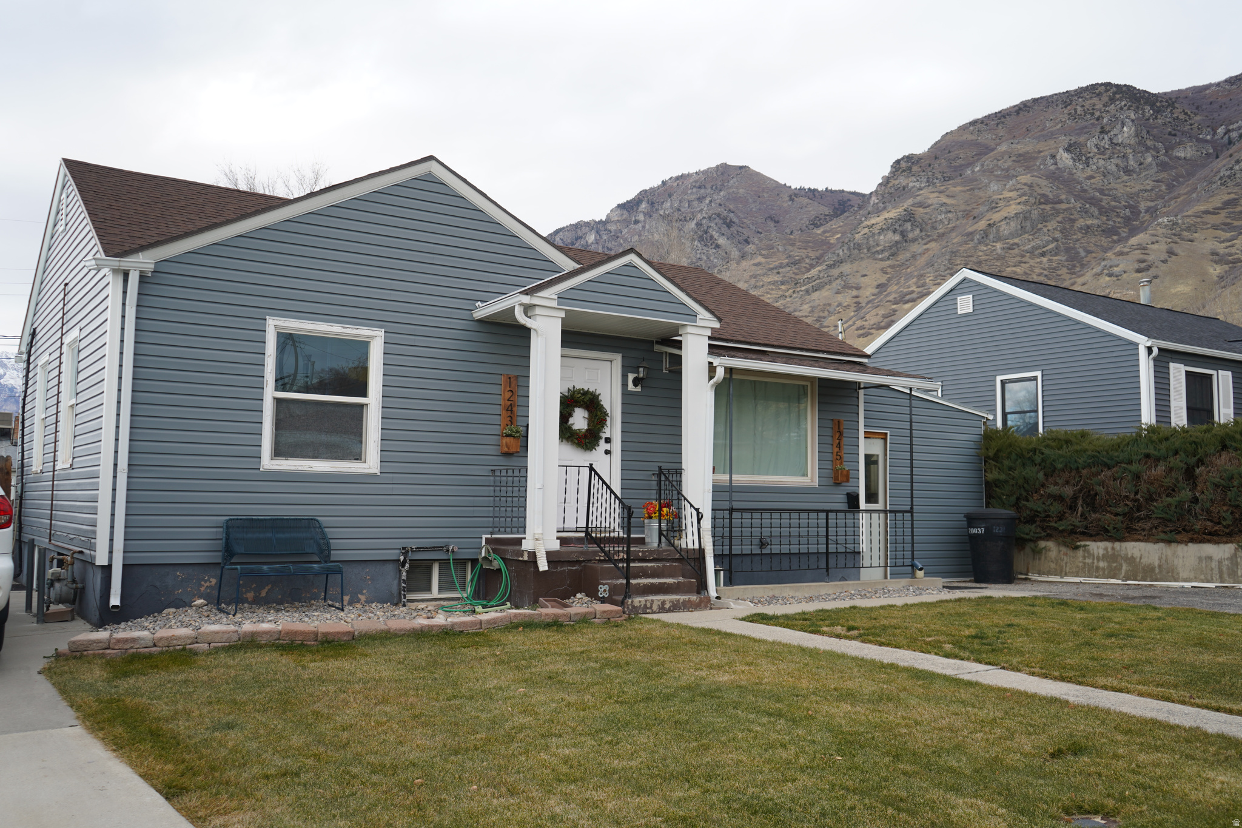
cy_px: 414
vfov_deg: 42.3
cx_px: 621
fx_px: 1069
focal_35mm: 31
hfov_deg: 60.3
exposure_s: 1/80
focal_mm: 31
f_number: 4.5
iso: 100
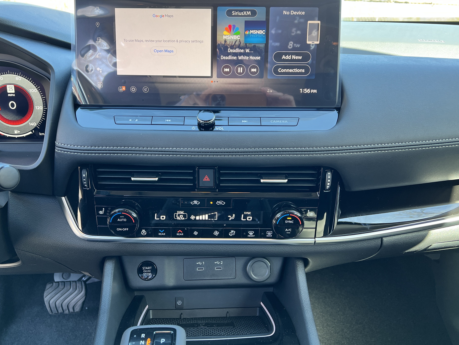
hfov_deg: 61.6
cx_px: 213
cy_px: 165
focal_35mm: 29
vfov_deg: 48.2
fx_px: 385
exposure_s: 1/121
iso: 100
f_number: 1.5
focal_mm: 5.7
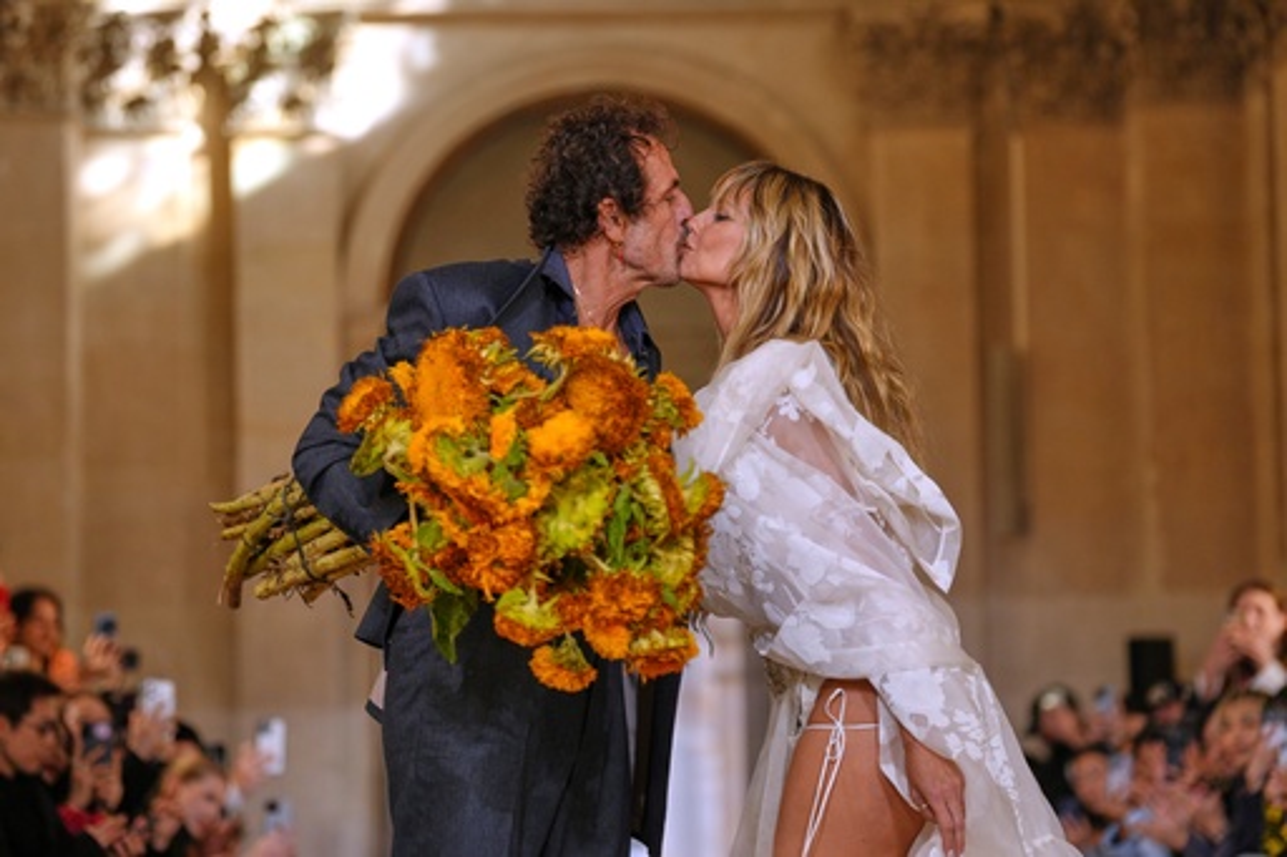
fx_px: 4145
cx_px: 644
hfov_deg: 17.6
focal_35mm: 116
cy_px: 428
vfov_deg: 11.8
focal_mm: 116
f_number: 2.8
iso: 400
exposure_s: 1/640
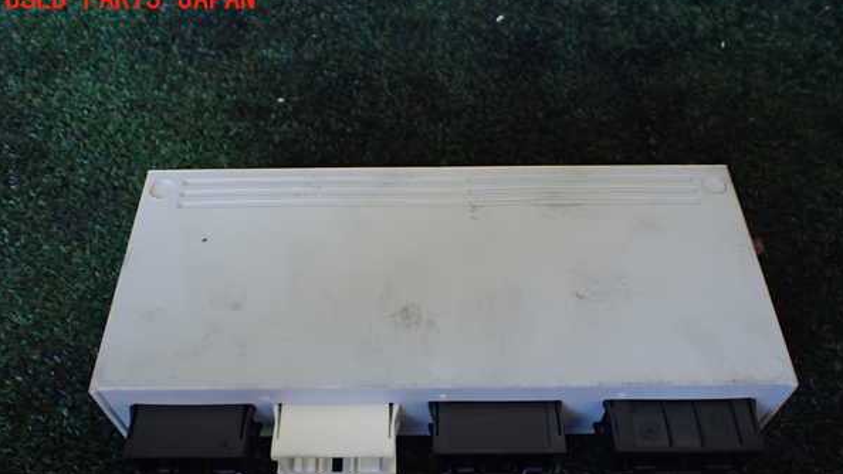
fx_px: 738
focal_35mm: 33
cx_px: 423
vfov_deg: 35.4
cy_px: 301
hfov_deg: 59.5
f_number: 2.3
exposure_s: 1/125
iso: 500
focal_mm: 5.4
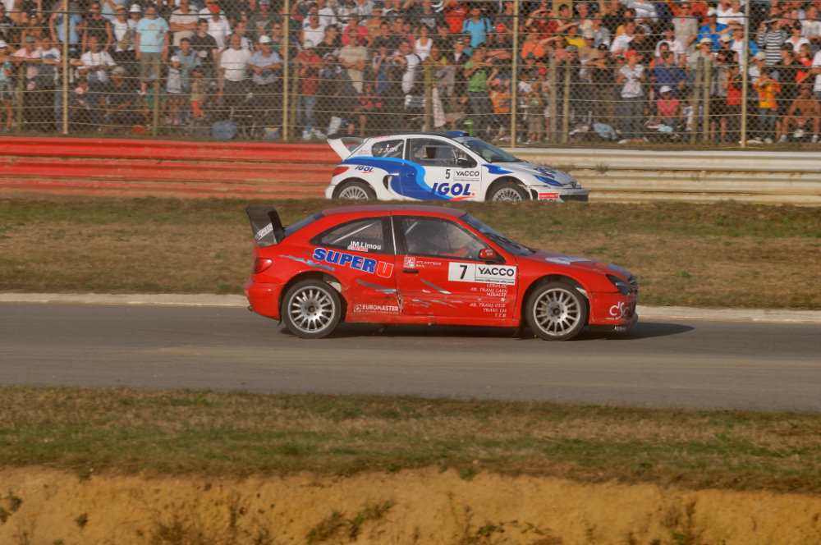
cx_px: 410
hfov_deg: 5.3
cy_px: 272
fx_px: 8883
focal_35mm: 390
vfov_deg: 3.5
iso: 200
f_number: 7.1
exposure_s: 1/800
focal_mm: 260
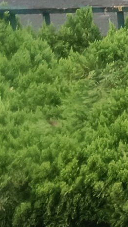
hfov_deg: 6.4
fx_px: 967
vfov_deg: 12.4
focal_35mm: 160
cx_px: 486
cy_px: -174
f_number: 1.79
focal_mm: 4.71
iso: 1764
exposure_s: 1/25.1
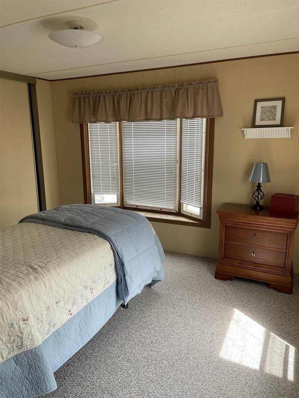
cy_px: 199
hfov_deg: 53.1
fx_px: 299
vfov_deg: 67.3
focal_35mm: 26
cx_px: 150
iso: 50
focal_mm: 4.2
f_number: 1.6
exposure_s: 1/121
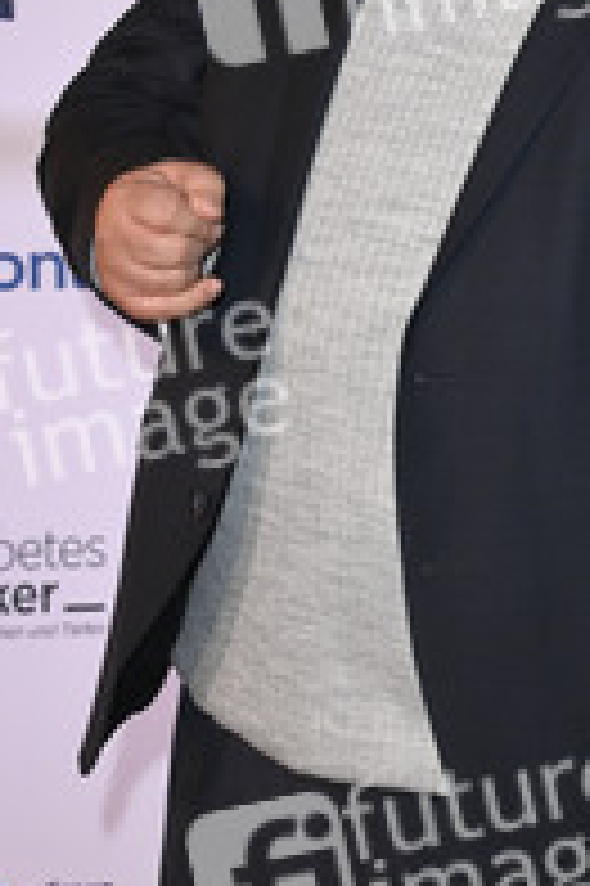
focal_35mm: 142
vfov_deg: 14.4
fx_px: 3497
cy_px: 184
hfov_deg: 9.6
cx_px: 549
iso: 3200
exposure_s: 1/160
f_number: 5.6
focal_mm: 70
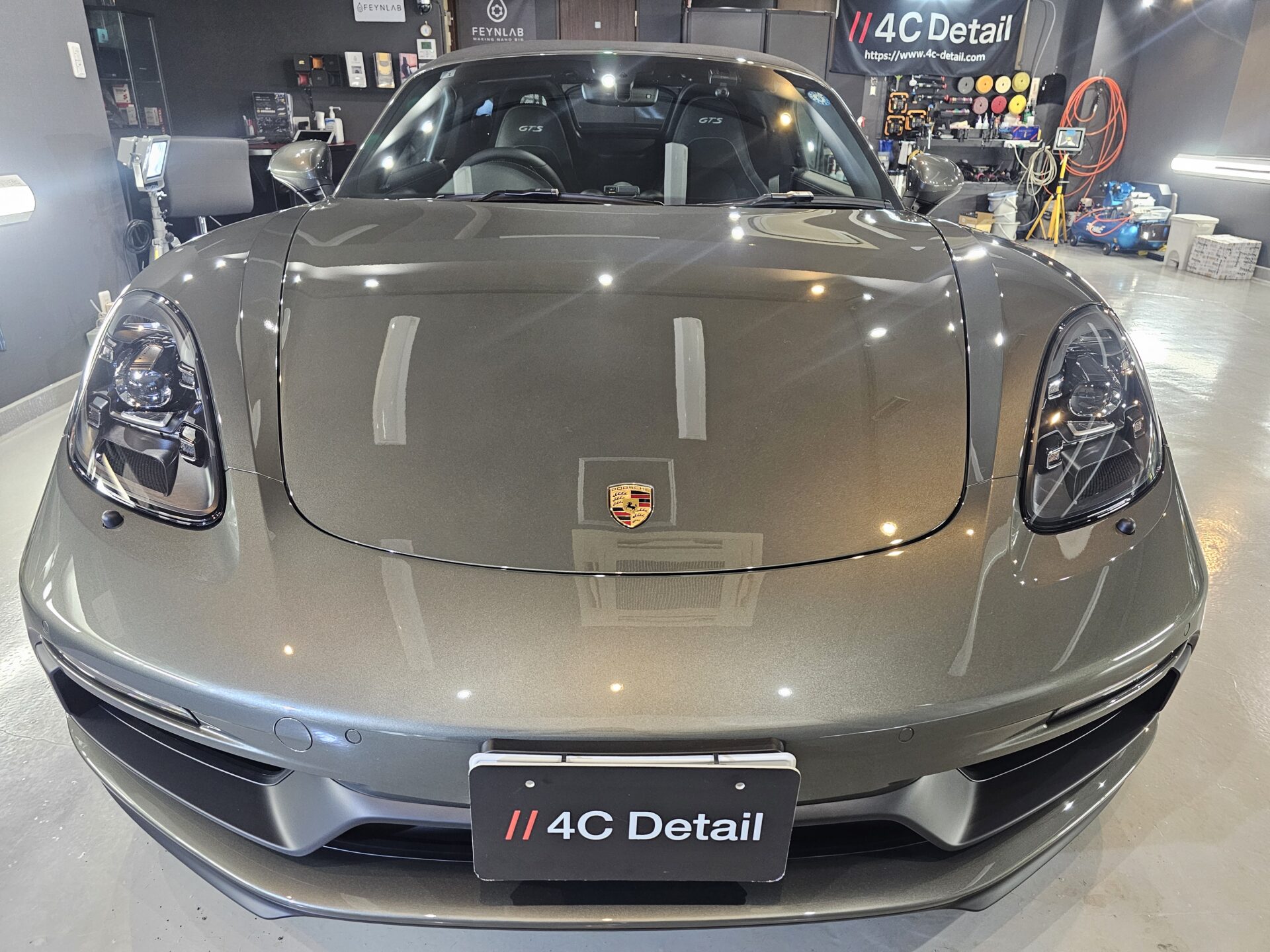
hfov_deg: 73.9
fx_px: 844
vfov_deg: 58.9
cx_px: 635
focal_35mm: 23
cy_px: 476
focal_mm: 6.3
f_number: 1.7
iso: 640
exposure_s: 1/100
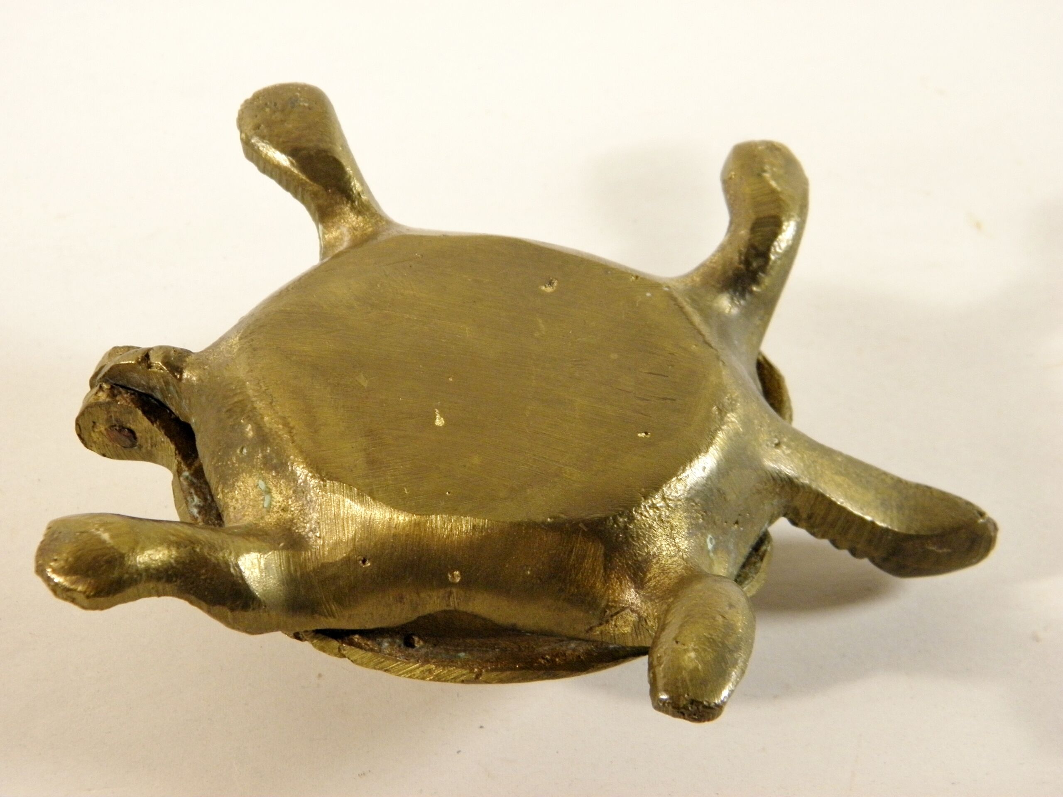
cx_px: 532
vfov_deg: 18.4
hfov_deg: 24.4
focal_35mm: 80
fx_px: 2457
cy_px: 398
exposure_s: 1/30
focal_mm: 14.3
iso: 200
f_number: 4.4
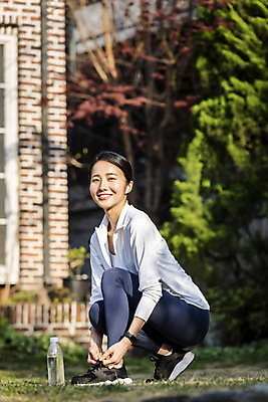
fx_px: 1506
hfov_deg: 10.2
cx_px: 134
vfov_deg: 15.2
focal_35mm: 135
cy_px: 201
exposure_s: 1/1000
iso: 160
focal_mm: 135
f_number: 4
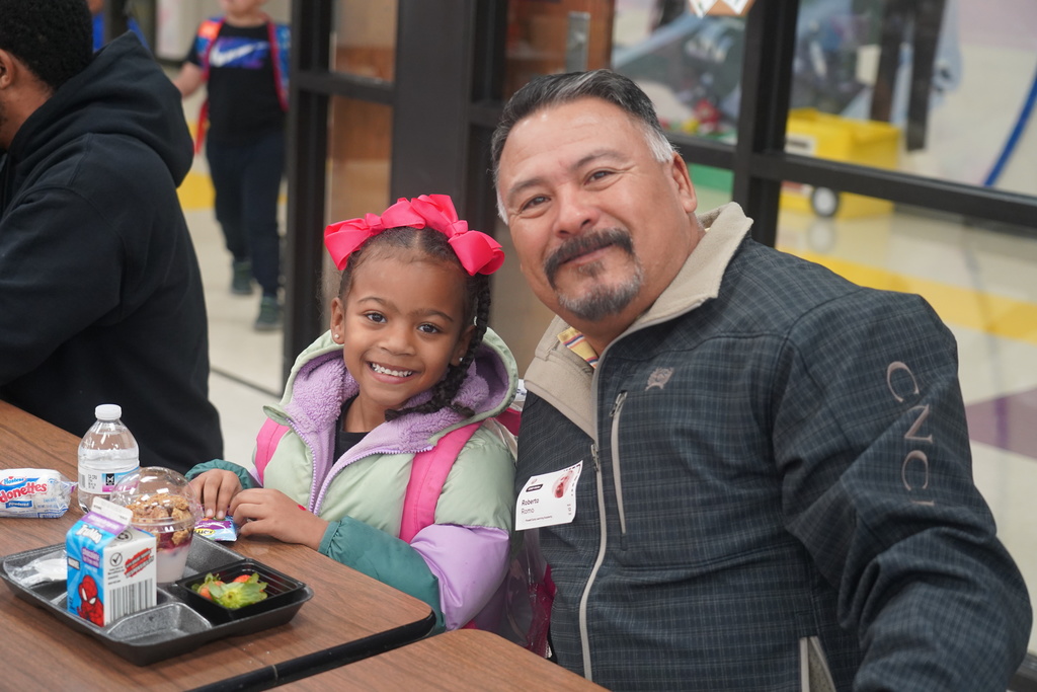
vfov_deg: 22.6
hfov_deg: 33.4
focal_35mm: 60
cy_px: 346
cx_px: 518
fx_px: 1728
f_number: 4
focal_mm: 60
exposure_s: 1/160
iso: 2500
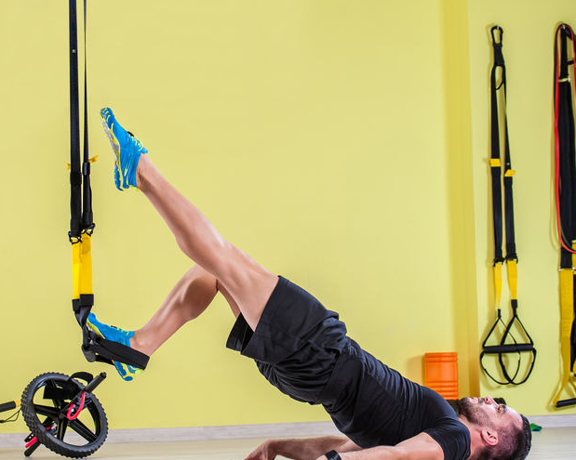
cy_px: 244
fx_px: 2301
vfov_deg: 11.4
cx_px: 220
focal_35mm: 135
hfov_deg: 14.3
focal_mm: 105
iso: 100
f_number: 5.6
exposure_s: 1/200
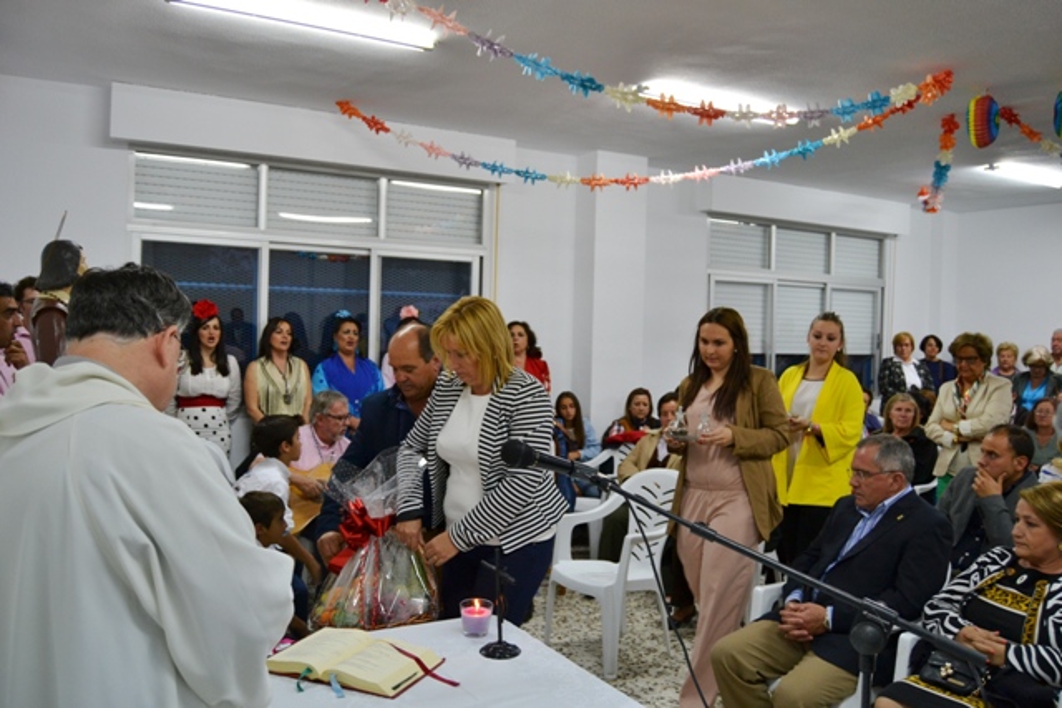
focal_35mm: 28
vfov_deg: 45.7
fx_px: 841
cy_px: 354
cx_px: 531
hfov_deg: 64.5
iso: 500
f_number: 3.5
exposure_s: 1/60
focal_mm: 19
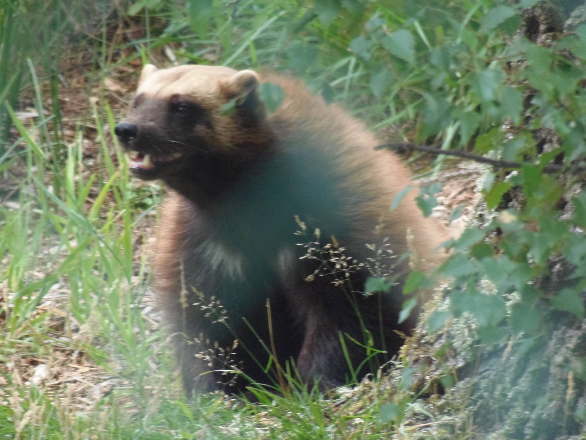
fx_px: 14626
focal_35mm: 864
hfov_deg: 2.3
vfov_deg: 1.7
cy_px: 220
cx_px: 293
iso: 400
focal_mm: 154.8
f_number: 5.7
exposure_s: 1/160
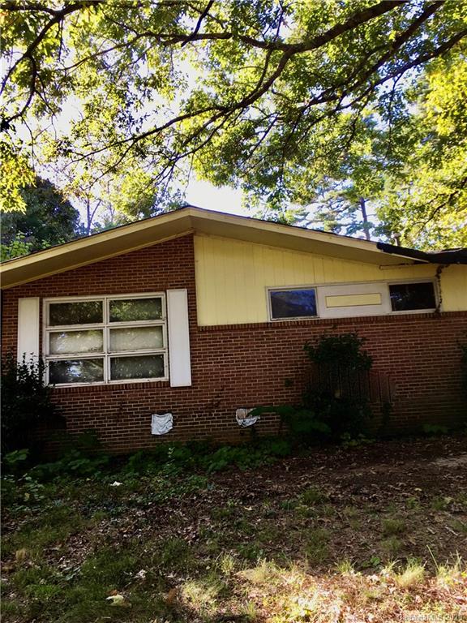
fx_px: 522
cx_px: 234
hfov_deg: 48.2
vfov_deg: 61.7
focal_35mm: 29
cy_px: 312
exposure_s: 1/120
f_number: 2.2
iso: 25
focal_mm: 4.15
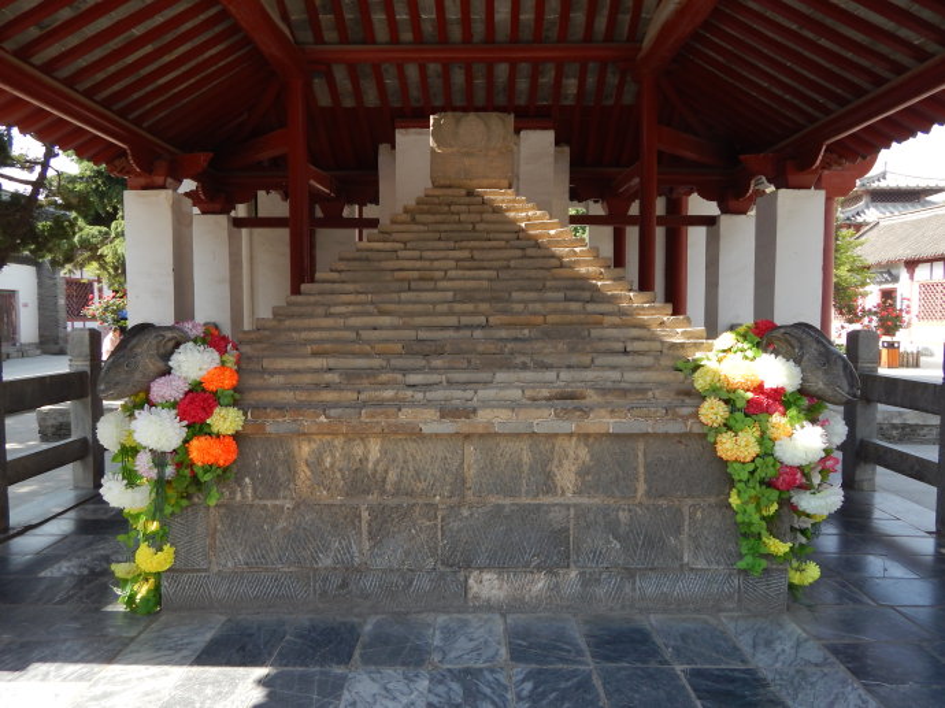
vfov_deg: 58.8
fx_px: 628
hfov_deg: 73.9
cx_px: 472
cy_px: 354
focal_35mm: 23
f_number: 3
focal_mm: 4
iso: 125
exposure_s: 1/320
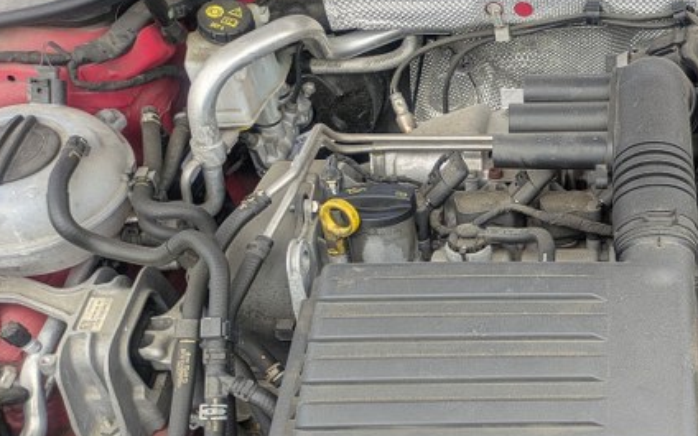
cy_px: 285
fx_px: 951
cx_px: 626
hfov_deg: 37.7
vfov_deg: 25.7
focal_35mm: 50
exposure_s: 1/480
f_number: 1.89
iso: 43
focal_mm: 5.43
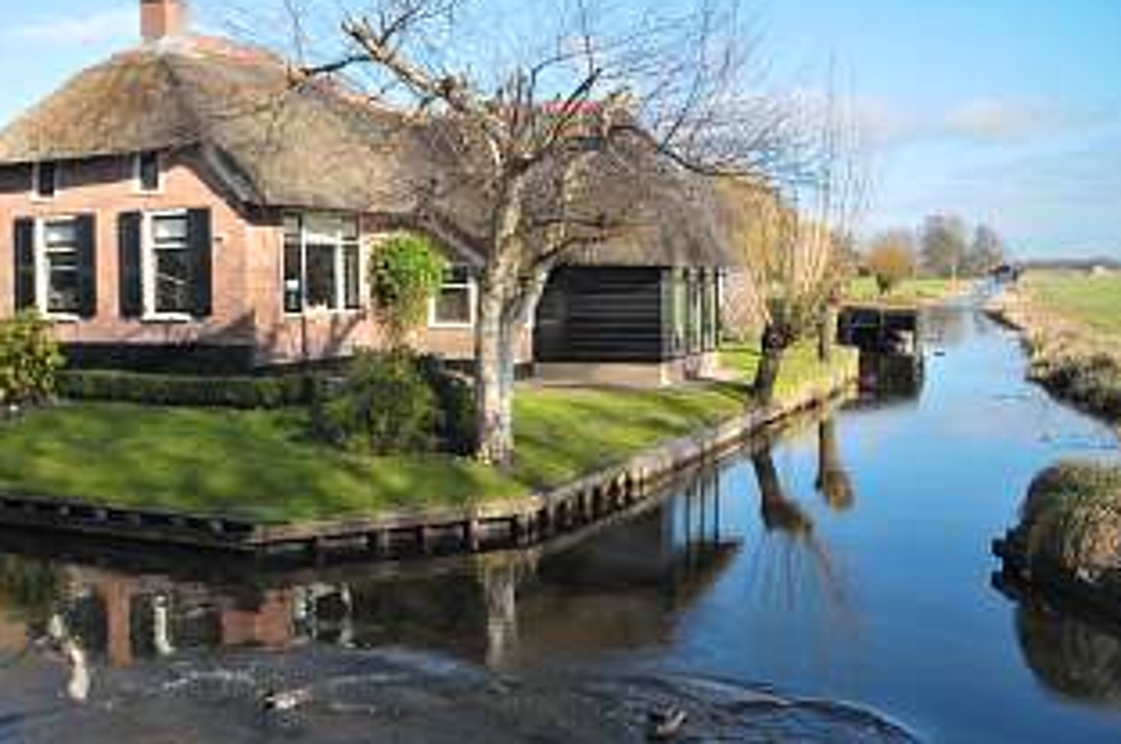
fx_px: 1213
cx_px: 489
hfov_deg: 49.5
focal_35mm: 39
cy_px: 343
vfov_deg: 34.1
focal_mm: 18
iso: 320
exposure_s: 1/1250
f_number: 3.5
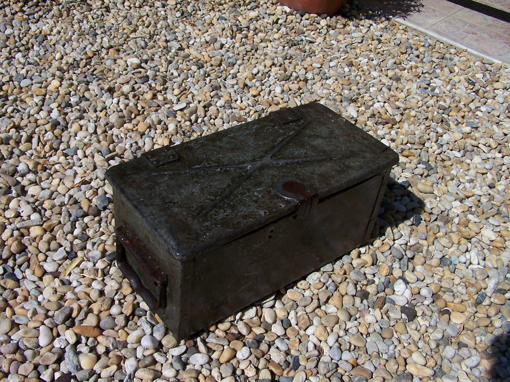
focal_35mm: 38
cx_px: 255
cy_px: 191
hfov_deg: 49.0
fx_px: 560
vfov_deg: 37.7
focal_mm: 6.3
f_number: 5.6
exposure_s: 1/750
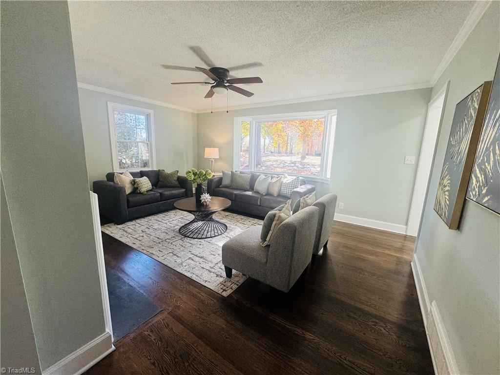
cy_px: 188
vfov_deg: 85.7
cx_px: 250
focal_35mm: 14
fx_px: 202
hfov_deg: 102.1
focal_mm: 2.22
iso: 160
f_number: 2.2
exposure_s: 1/120
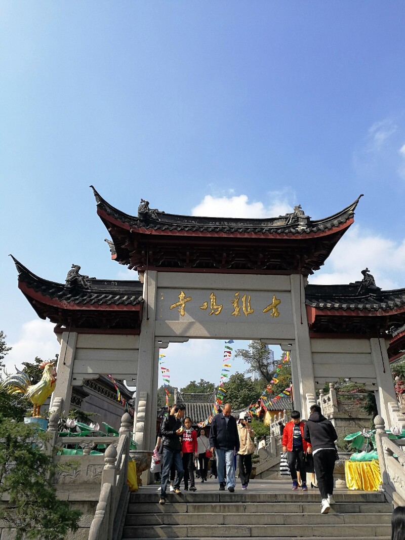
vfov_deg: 65.3
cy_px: 270
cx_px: 202
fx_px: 421
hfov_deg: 51.3
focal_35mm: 27
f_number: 2.2
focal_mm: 3.95
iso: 50
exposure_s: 1/963
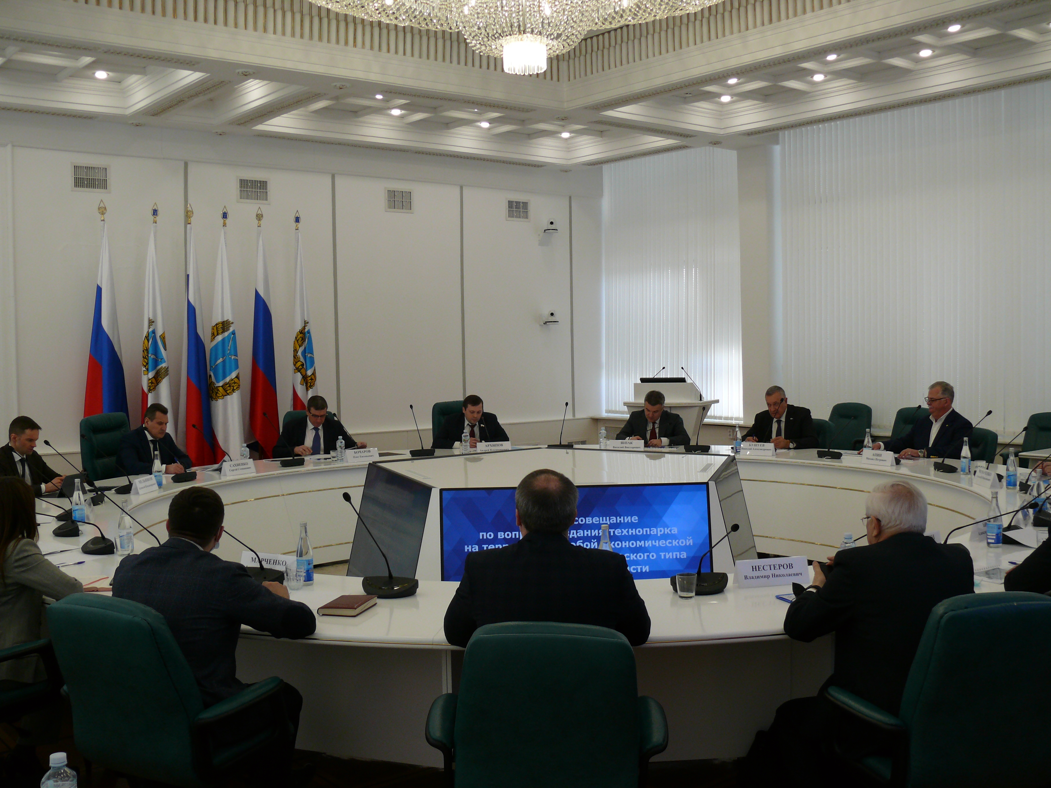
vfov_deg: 38.7
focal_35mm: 37
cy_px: 394
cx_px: 526
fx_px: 1123
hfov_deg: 50.1
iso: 125
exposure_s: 1/125
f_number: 2.8
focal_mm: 7.8
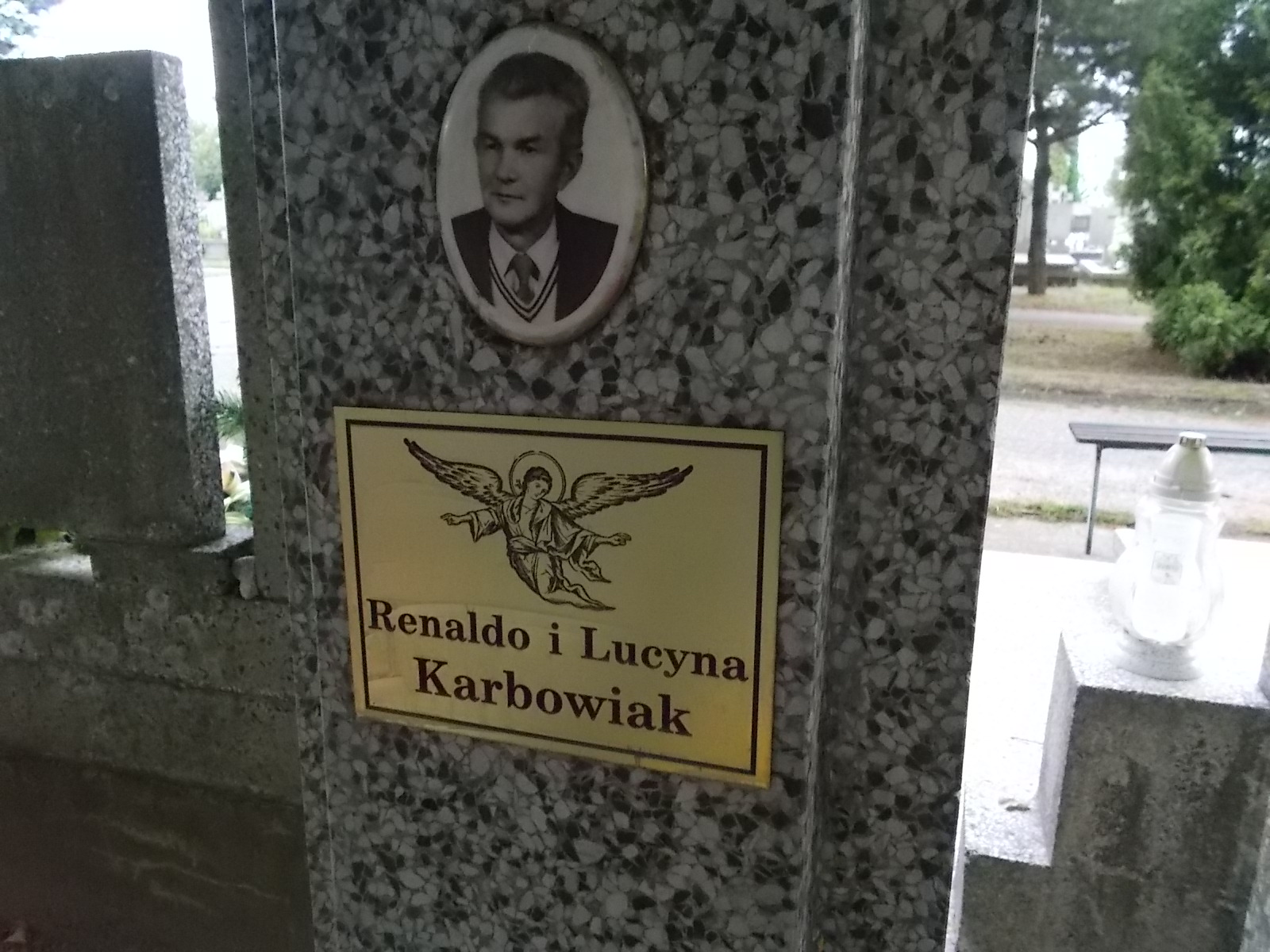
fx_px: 954
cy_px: 476
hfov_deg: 67.3
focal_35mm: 26
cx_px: 635
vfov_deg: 53.1
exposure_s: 1/250
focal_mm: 4.6
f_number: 3.2
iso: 400
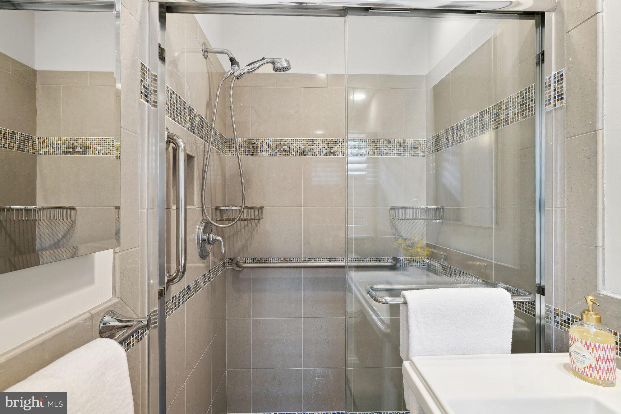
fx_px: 276
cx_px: 310
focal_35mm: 16
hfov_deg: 96.7
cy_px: 207
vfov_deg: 73.7
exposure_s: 1/2
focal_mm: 16
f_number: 8
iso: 200
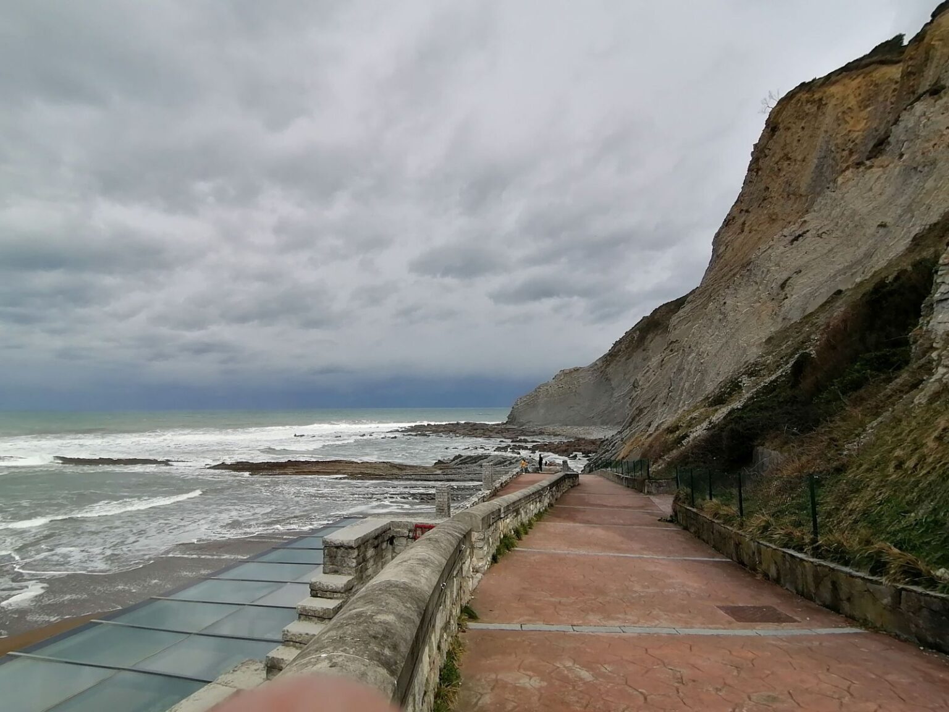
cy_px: 356
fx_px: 466
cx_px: 474
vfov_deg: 74.7
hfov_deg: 91.0
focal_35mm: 17
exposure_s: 1/1513
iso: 50
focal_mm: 2.7
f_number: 2.4
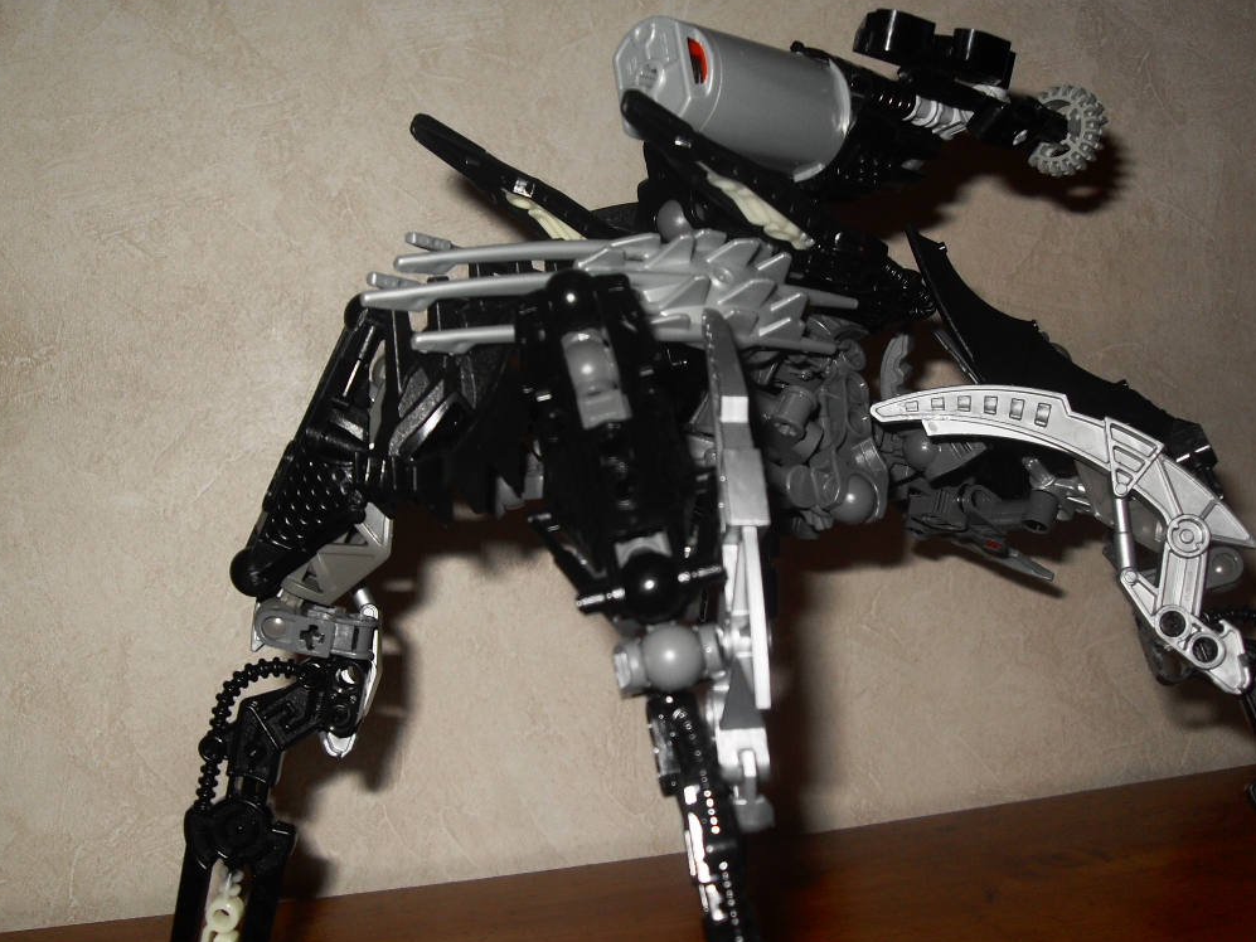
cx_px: 639
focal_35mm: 38
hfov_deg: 49.0
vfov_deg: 37.7
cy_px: 472
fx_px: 1379
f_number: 2.8
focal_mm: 6.3
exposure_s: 1/45
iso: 100
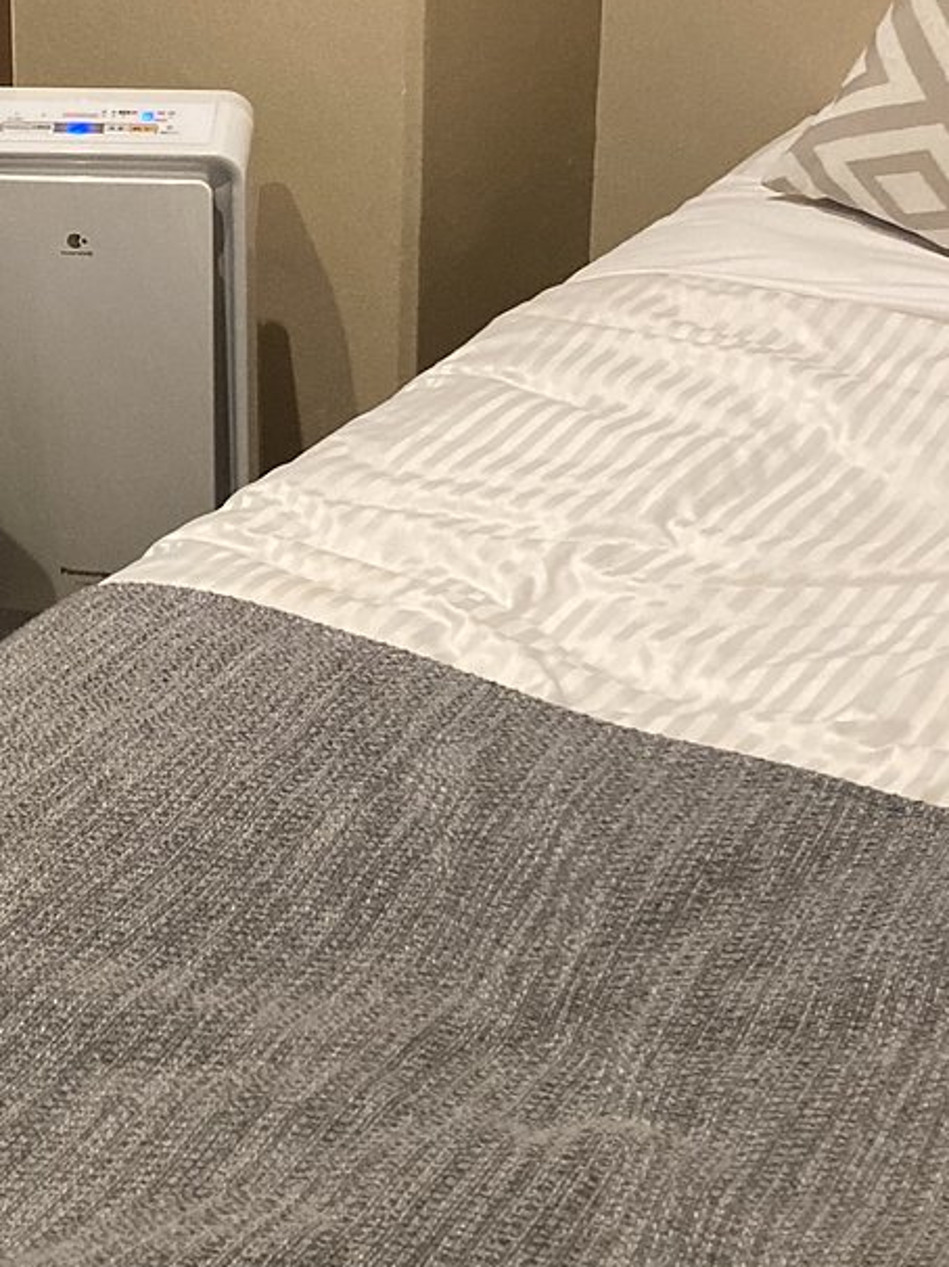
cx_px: 67
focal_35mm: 71
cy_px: 159
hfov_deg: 20.2
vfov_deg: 26.6
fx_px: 2597
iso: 320
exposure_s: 1/60
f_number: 1.8
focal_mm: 3.99
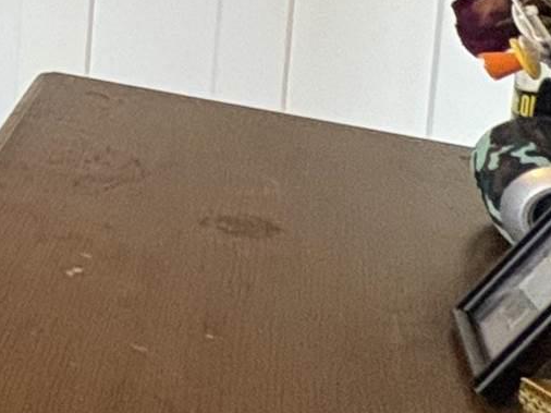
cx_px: -805
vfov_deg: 15.9
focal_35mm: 85
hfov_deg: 14.3
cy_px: -215
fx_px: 1352
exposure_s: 1/60
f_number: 2.2
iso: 250
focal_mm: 2.22
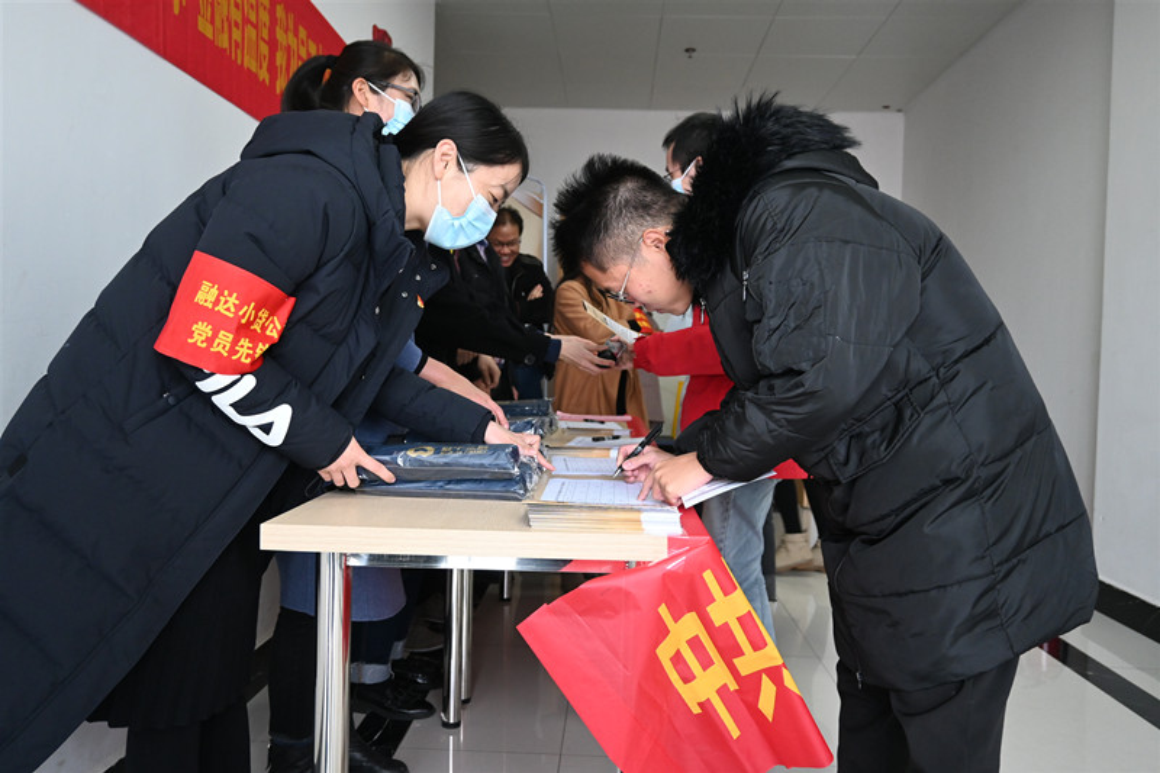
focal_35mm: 28
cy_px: 386
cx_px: 580
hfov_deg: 66.0
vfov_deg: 46.8
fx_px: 894
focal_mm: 18.5
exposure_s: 1/125
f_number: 3.8
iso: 1250
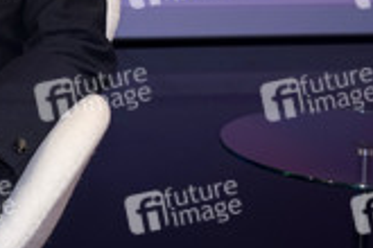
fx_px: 1160
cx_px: -103
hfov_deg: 17.2
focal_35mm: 112
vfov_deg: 11.9
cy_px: -74
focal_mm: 41
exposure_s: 1/125
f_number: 4.5
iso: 1600
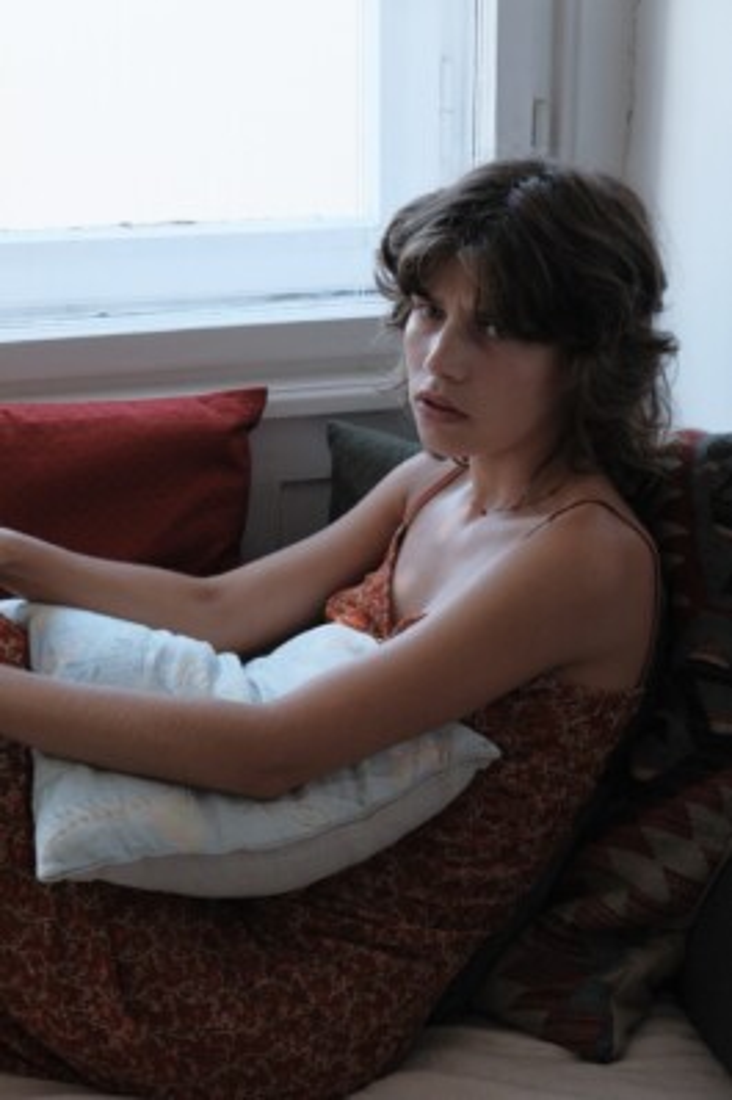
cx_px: 366
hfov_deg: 18.2
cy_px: 550
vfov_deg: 27.0
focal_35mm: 75
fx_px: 2289
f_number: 5.6
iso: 640
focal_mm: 50
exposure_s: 1/125
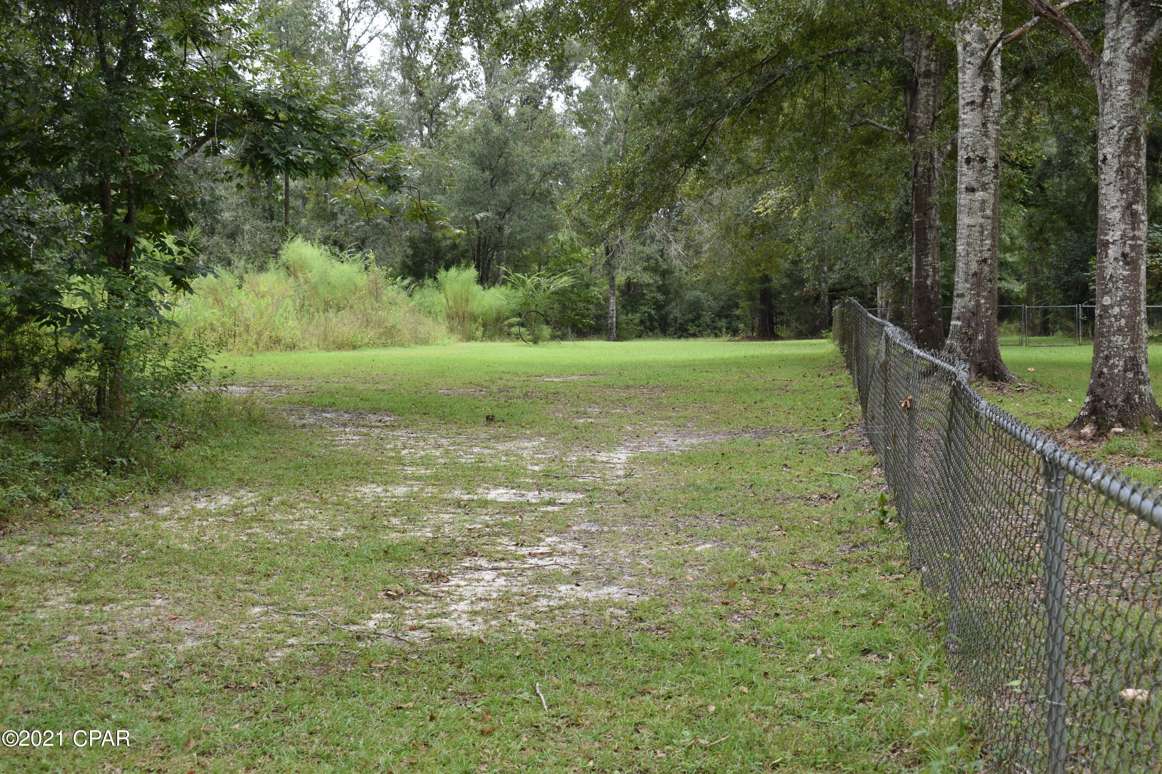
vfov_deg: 26.5
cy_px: 387
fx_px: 1646
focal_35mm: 51
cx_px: 581
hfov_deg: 38.9
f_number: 6.3
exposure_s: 1/160
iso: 400
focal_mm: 34
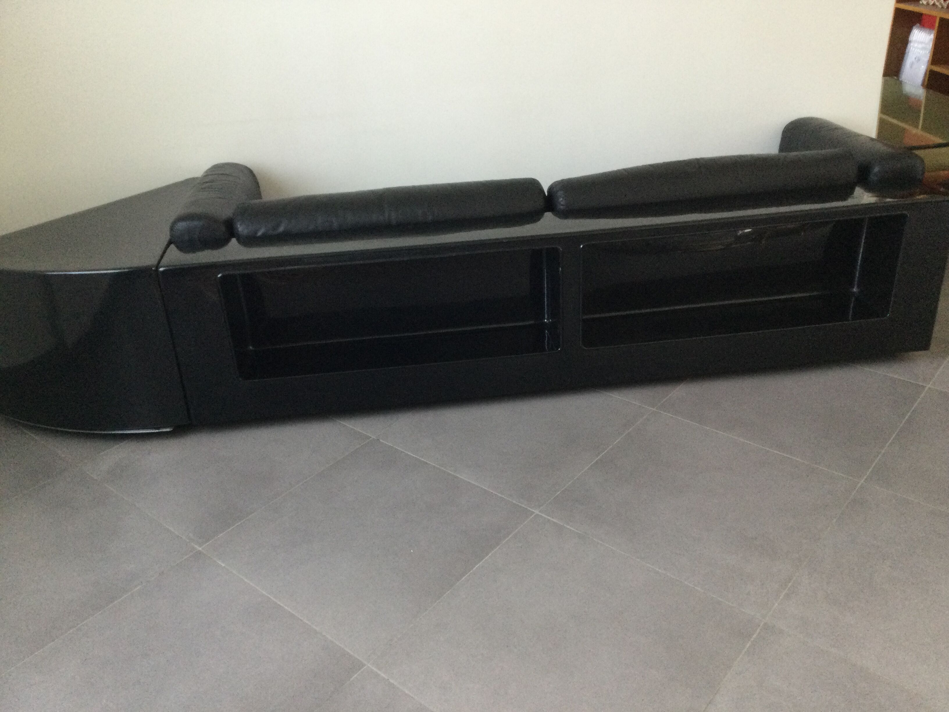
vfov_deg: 45.4
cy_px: 356
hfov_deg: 58.4
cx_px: 474
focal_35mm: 31
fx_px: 850
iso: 160
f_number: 2.4
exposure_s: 1/33
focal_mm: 3.3
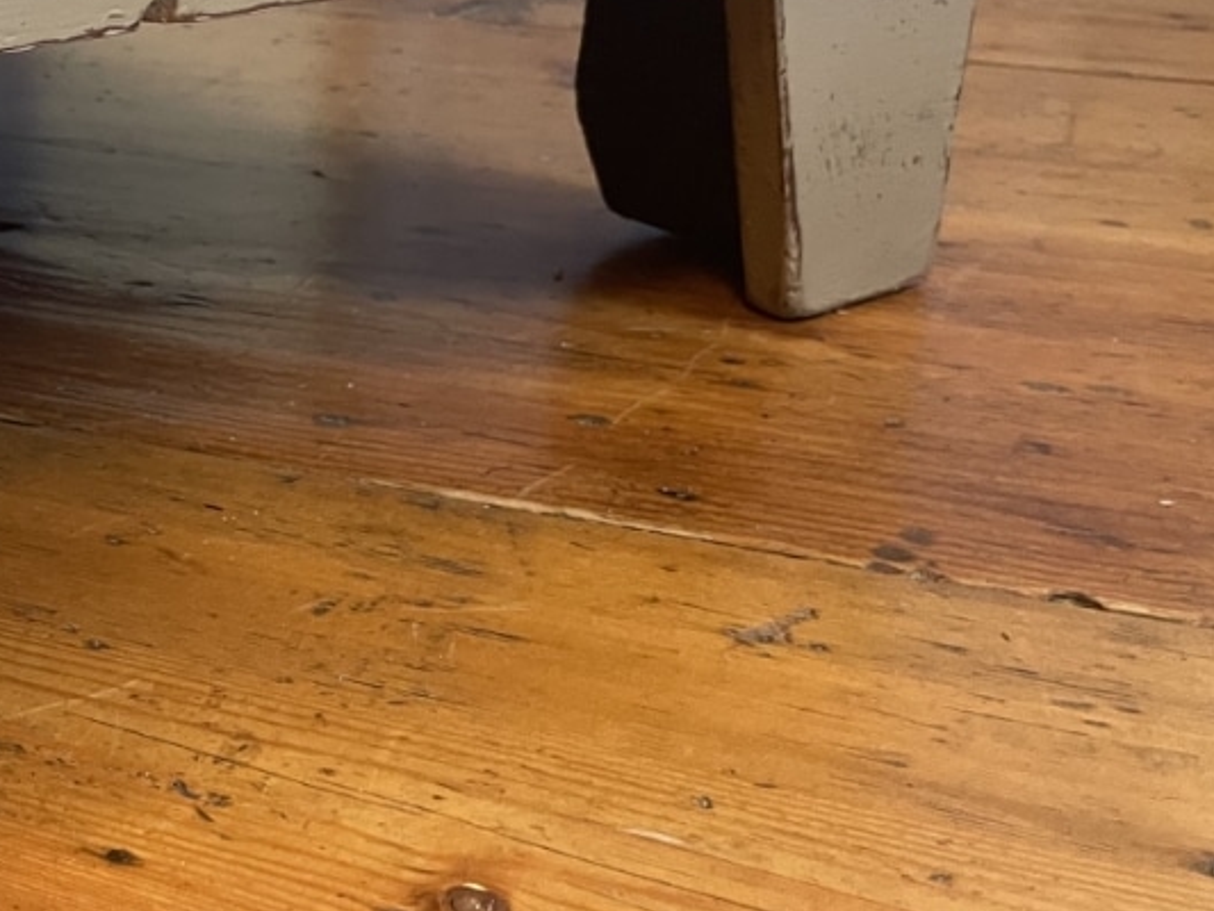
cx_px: -24
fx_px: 2070
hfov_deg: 30.2
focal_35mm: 59
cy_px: 233
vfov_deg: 24.6
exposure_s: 1/33
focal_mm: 4.2
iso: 400
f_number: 1.6
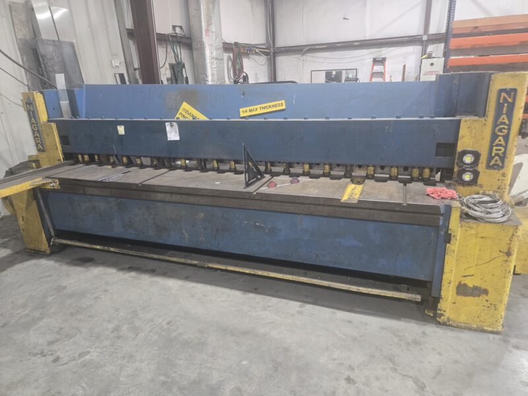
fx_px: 351
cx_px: 264
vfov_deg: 58.9
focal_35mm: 23
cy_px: 198
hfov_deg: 73.9
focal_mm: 5.4
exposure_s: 1/120
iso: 400
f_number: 1.8
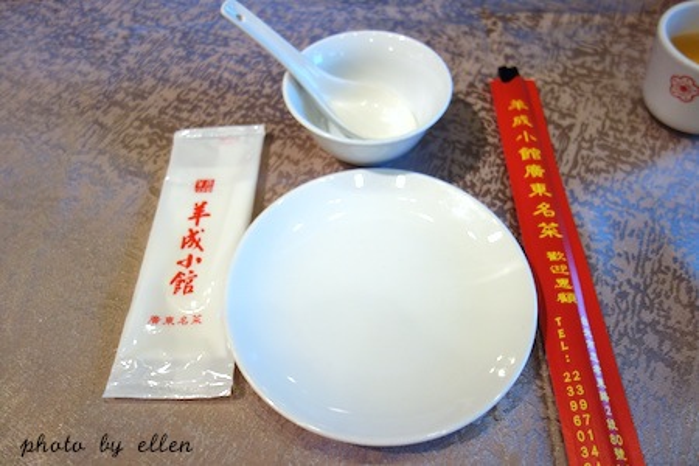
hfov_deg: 65.5
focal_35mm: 28
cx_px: 350
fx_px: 544
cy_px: 233
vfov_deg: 46.4
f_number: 1.8
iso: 160
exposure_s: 1/125
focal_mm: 10.4
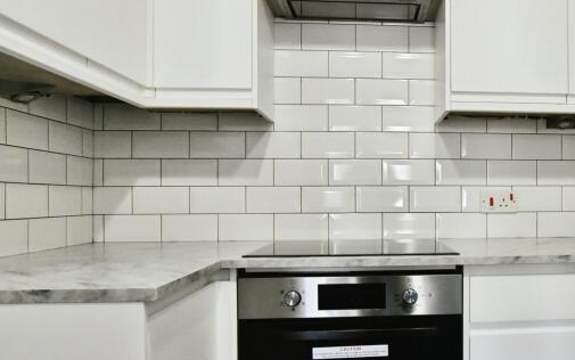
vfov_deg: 40.6
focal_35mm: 31
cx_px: 428
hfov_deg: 58.2
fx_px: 486
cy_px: 179
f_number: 8
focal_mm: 10
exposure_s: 1/160
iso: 4000
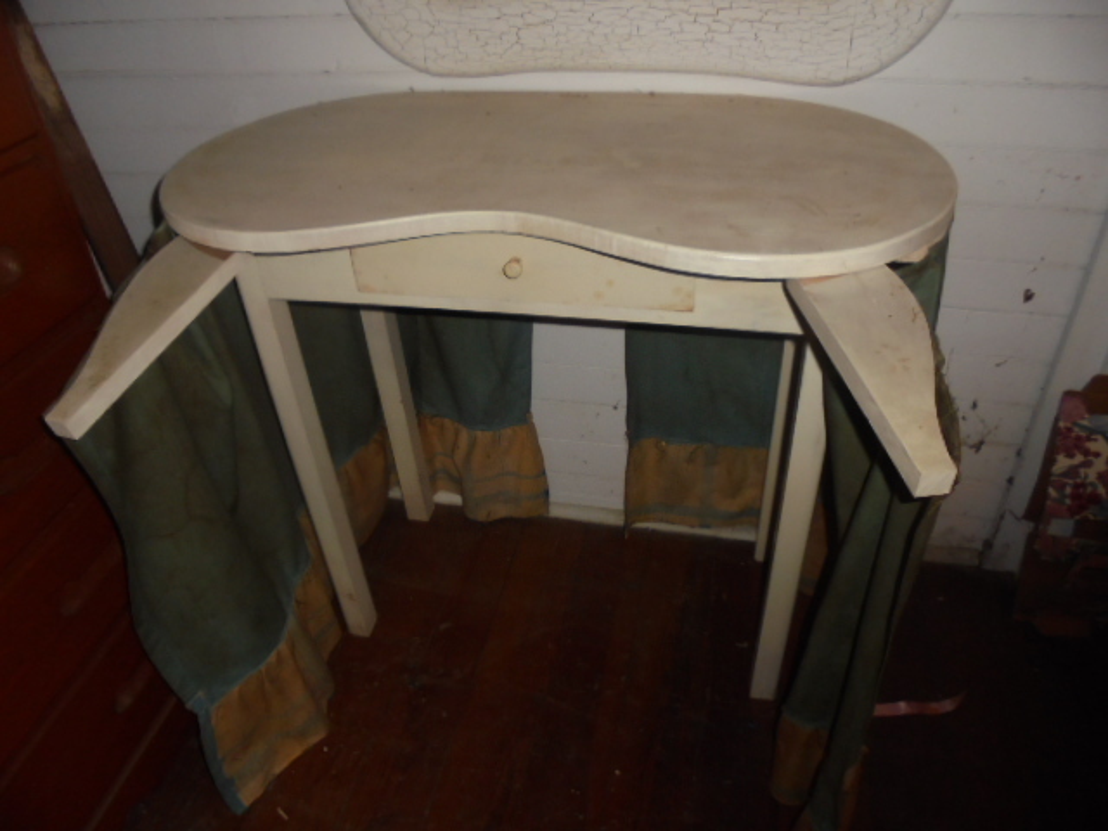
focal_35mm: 26
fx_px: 832
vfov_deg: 53.1
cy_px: 416
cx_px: 554
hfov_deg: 67.3
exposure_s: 1/30
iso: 200
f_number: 3.5
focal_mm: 4.6
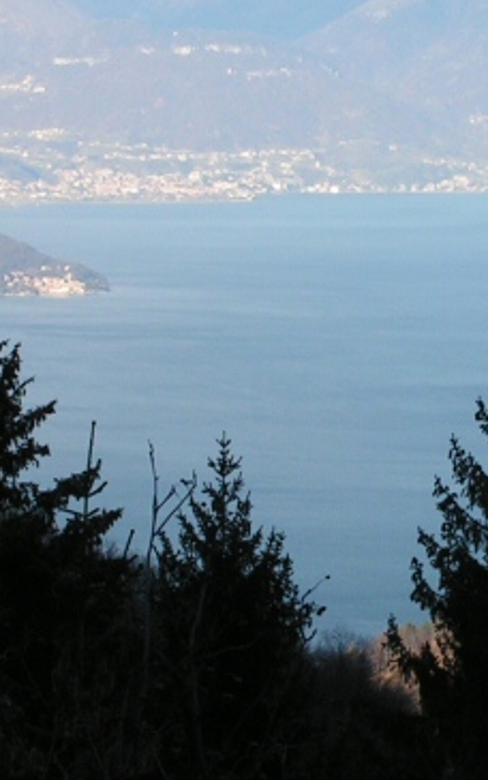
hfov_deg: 4.7
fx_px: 5949
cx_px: 494
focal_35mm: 280
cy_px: 266
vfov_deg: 7.5
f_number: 5
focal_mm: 15.6
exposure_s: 1/250
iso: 50
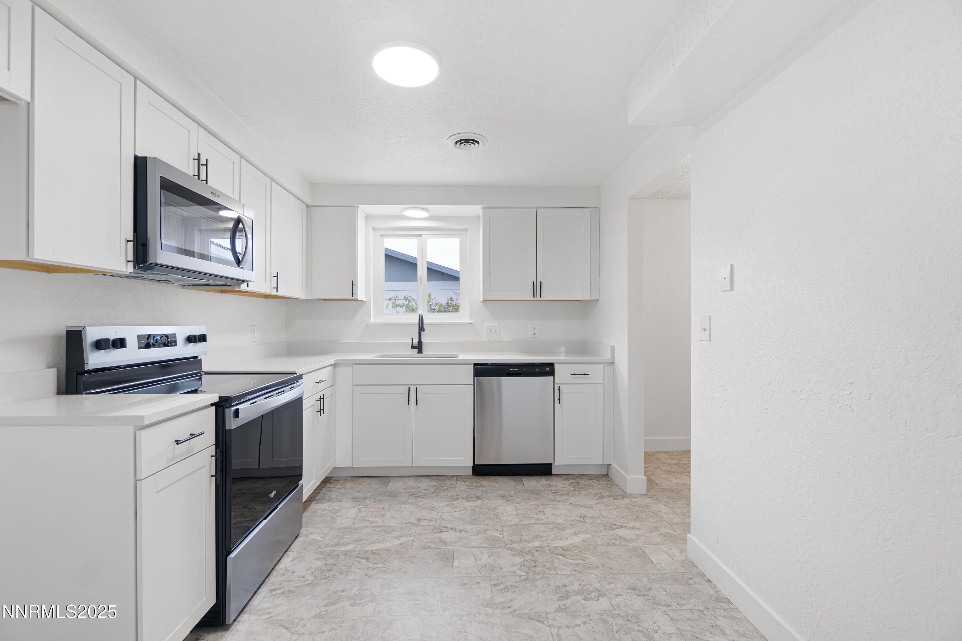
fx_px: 401
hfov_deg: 100.4
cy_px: 320
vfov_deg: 77.3
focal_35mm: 15
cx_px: 481
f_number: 6.3
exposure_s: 1/2
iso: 100
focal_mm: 10
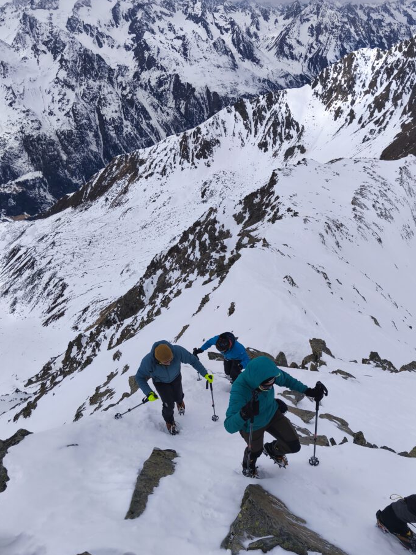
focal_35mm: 26
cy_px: 303
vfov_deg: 67.2
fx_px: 417
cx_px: 233
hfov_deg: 52.9
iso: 80
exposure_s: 1/4809
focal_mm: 5.35
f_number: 1.7
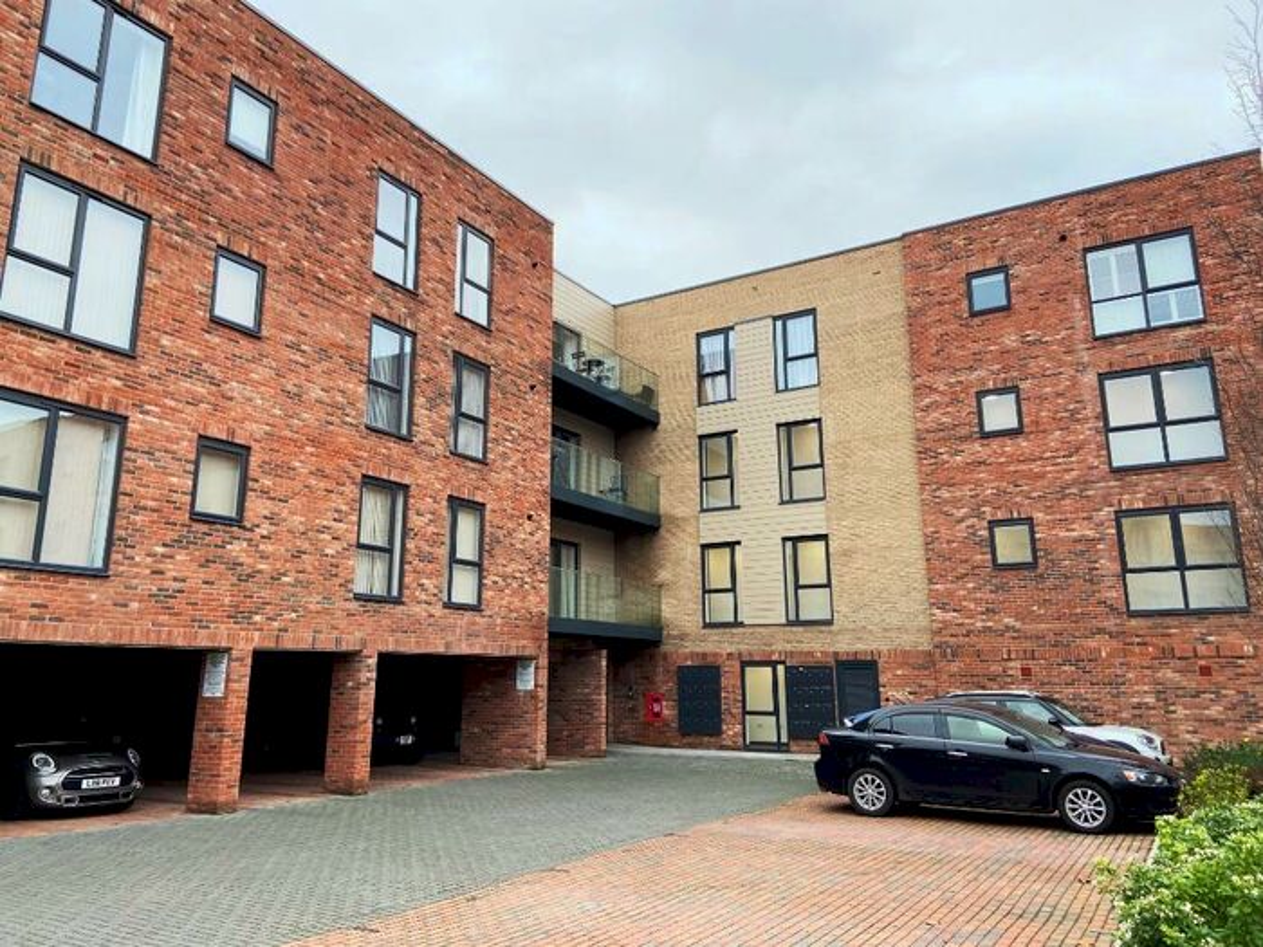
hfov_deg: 67.3
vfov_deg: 53.1
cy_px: 474
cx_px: 632
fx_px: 949
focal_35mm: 26
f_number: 1.8
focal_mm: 4.25
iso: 32
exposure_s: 1/121
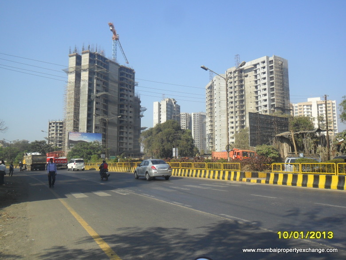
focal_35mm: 32
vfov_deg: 44.2
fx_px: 320
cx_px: 173
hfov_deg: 56.8
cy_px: 130
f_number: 3.7
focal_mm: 5.7
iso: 100
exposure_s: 1/1000
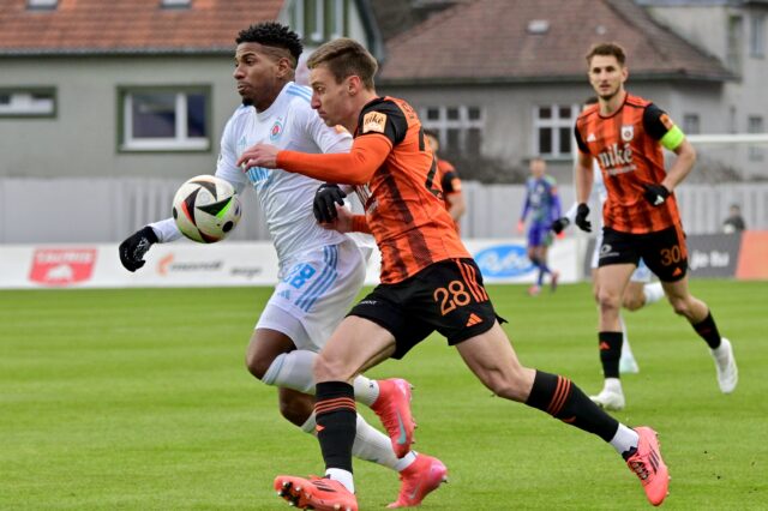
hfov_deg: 11.8
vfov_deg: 7.8
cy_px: 256
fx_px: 3731
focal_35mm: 175
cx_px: 384
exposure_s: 1/1000
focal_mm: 175
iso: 1250
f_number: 5.6
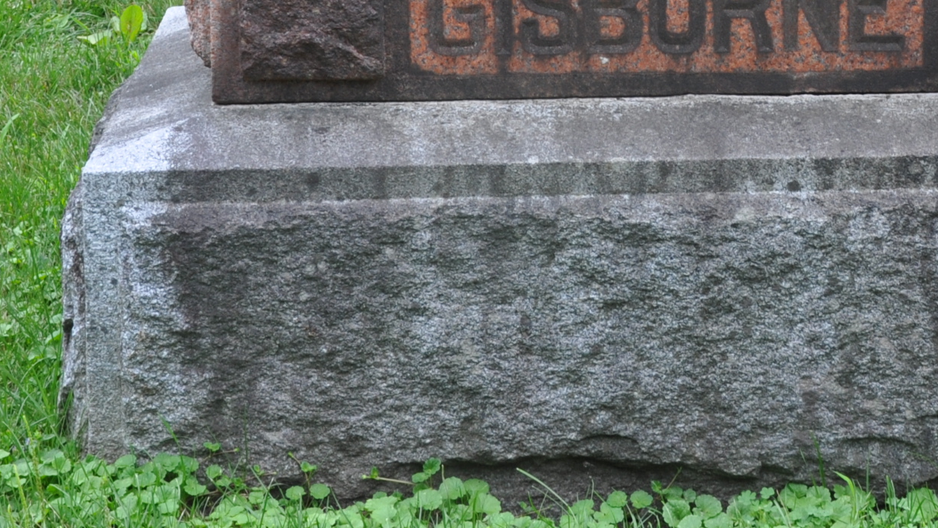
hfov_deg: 16.3
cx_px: 732
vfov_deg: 9.0
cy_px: -277
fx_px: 3259
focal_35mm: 131
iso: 200
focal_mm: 32
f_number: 9
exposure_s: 1/80
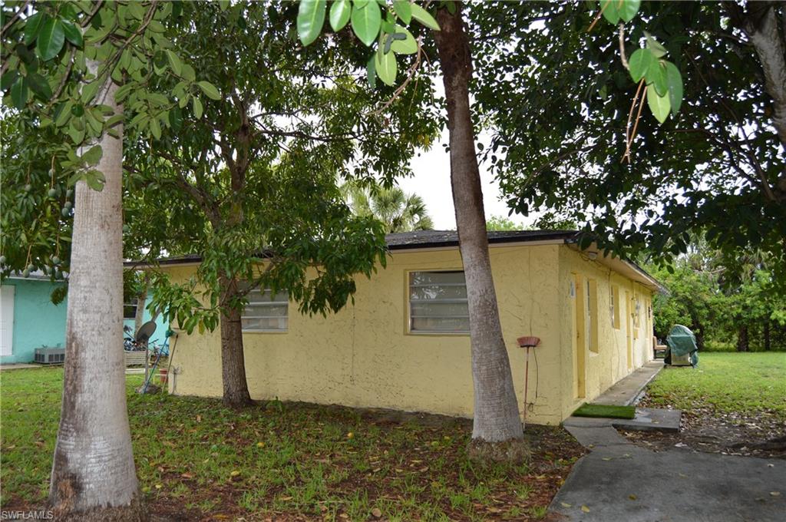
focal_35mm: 27
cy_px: 261
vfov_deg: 47.8
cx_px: 393
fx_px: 589
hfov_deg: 67.4
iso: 125
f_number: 4
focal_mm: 18
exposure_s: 1/125
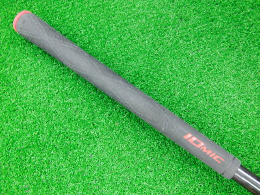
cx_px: 130
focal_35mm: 37
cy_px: 98
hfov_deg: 50.1
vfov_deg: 38.7
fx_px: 278
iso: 400
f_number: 3.6
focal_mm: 6.42
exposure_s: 1/15
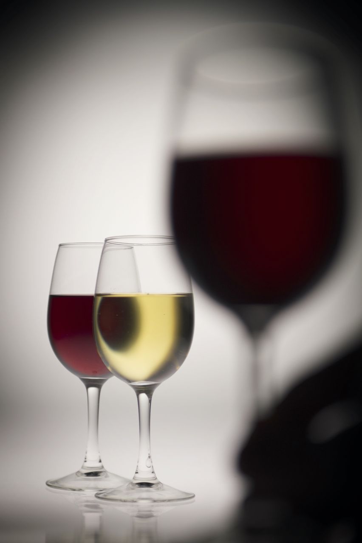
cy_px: 272
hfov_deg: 19.4
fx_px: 1057
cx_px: 181
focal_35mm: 70
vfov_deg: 28.9
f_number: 2.8
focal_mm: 70
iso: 200
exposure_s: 1/3200
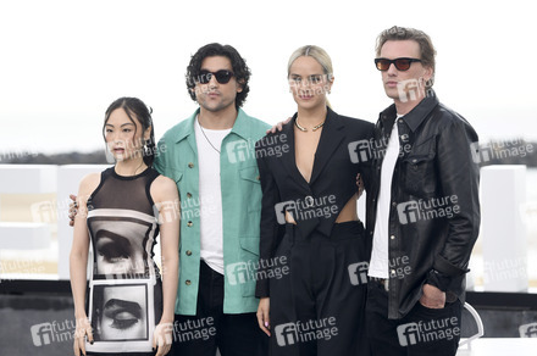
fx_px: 1772
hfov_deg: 17.2
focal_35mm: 119
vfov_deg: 11.5
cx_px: 274
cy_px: 179
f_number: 4
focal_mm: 116
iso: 640
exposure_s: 1/640
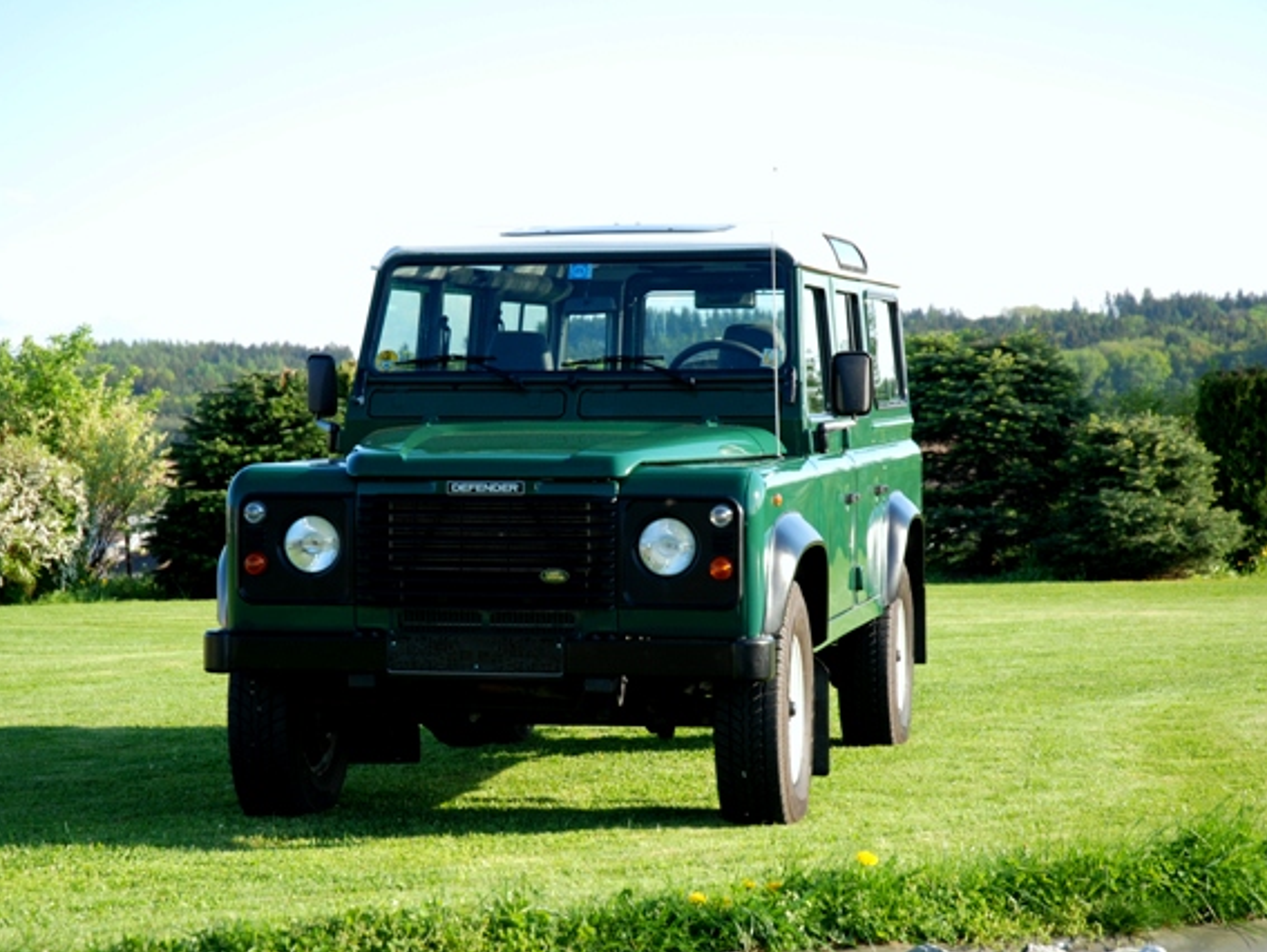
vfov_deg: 16.5
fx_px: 3279
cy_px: 476
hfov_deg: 21.9
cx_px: 554
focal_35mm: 90
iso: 100
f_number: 4.5
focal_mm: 55
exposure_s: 1/125
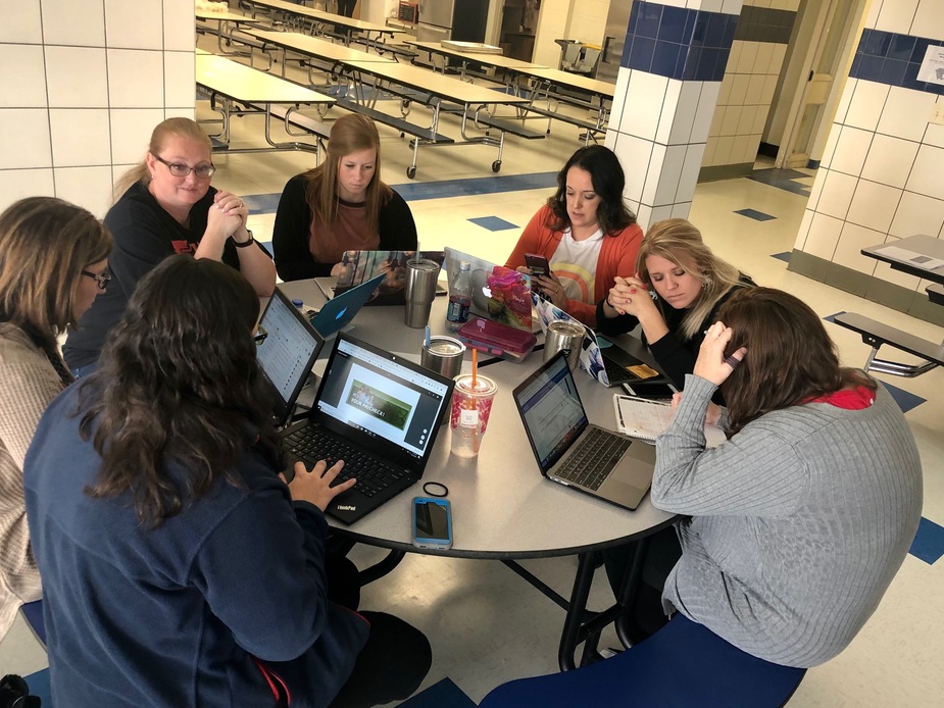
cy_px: 365
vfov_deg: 45.4
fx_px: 845
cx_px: 464
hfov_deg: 58.3
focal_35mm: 31
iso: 40
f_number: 1.8
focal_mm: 4
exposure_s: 1/17
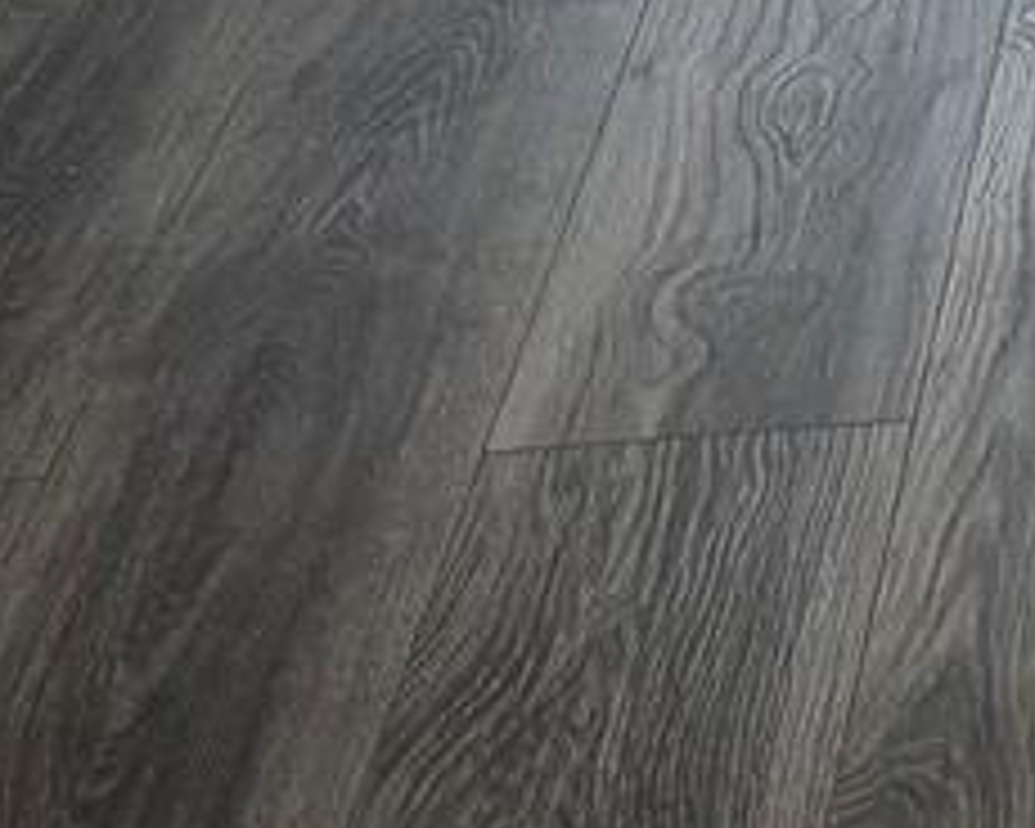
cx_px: 2421
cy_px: -1674
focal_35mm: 163
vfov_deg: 8.1
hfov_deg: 10.4
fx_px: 4993
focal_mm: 6.76
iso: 80
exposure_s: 1/168
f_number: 1.78
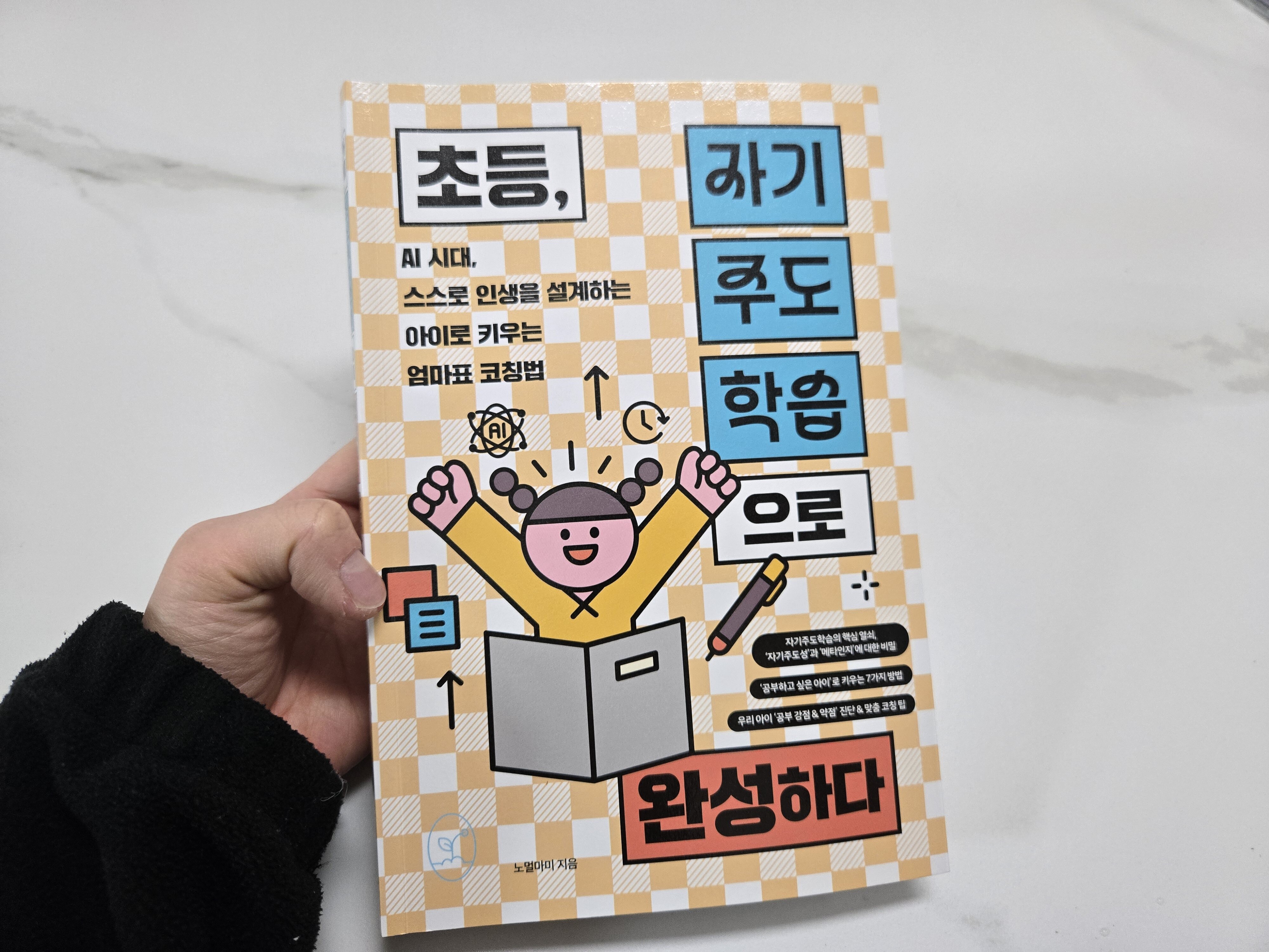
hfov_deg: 73.9
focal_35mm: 23
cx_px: 634
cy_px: 476
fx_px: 843
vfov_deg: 58.9
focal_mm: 5.4
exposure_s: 1/120
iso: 250
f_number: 1.8
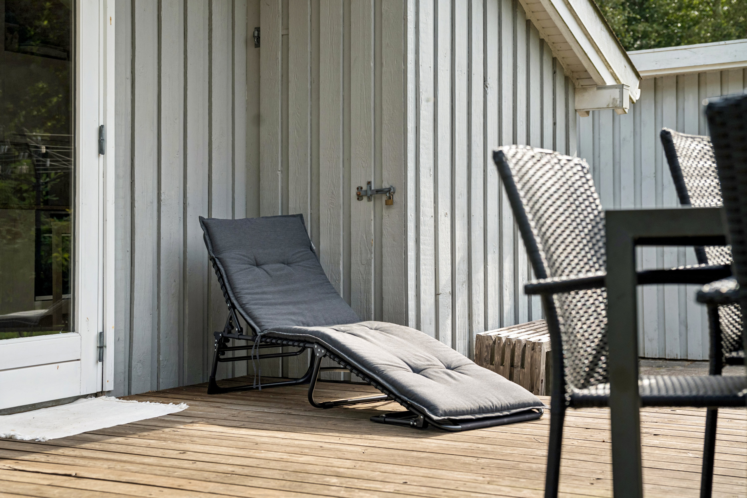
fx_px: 1245
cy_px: 249
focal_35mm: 60
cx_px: 374
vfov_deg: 22.6
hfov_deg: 33.4
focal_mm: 60
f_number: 5.6
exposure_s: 1/1600
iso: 400
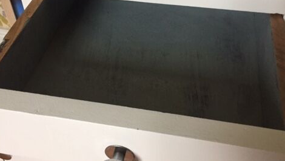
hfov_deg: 47.3
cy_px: 43
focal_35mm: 43
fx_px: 325
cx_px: 141
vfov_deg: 27.4
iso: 250
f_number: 2.2
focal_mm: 4.15
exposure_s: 1/20
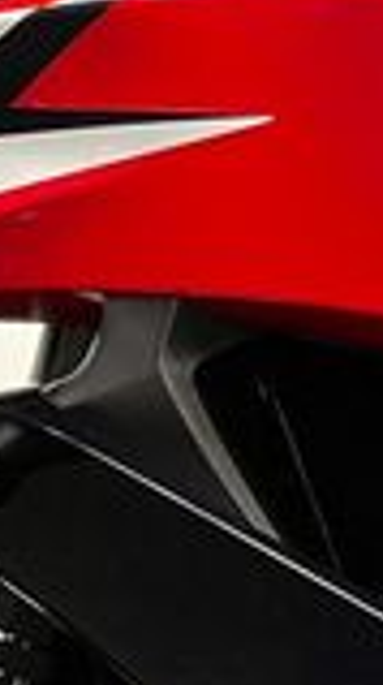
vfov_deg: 17.8
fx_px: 2066
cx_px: 1209
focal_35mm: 114
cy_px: 857
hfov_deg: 8.5
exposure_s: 1/25
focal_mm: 5.1
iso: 500
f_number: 1.6
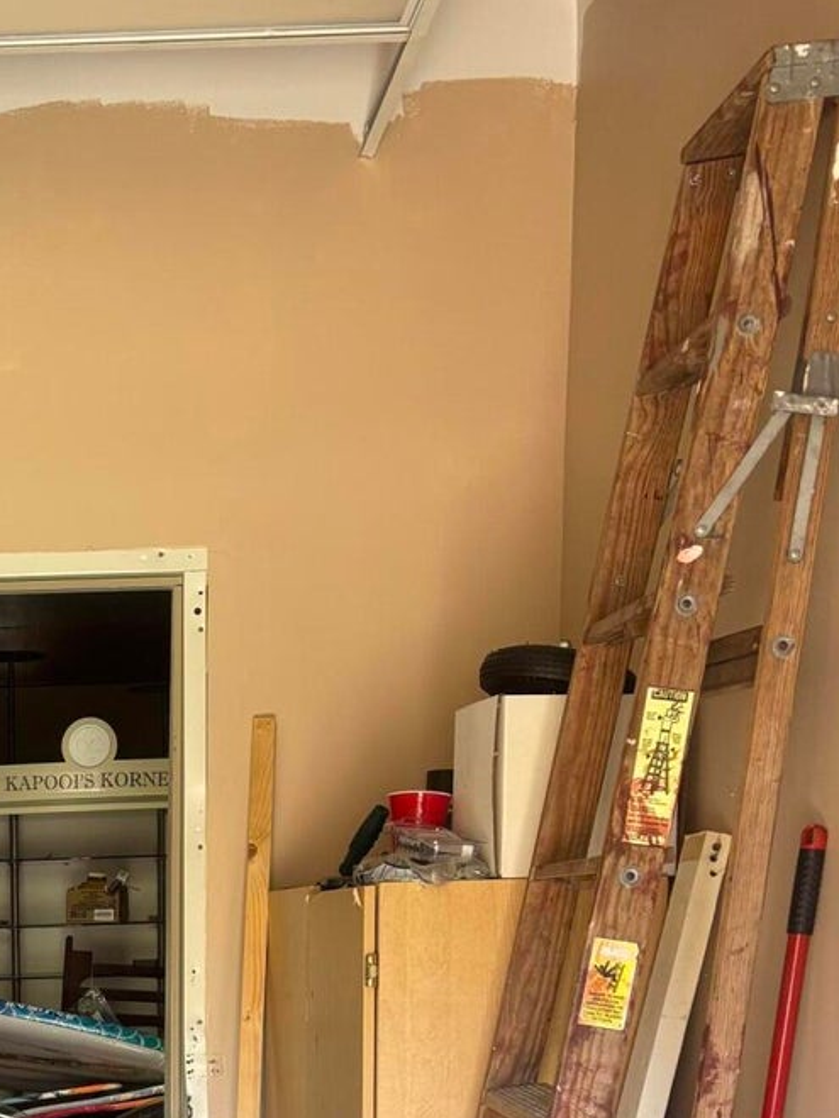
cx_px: -122
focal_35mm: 63
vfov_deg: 28.5
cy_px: 1164
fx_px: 2036
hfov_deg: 21.8
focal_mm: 5.96
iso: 100
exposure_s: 1/60
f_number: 1.6
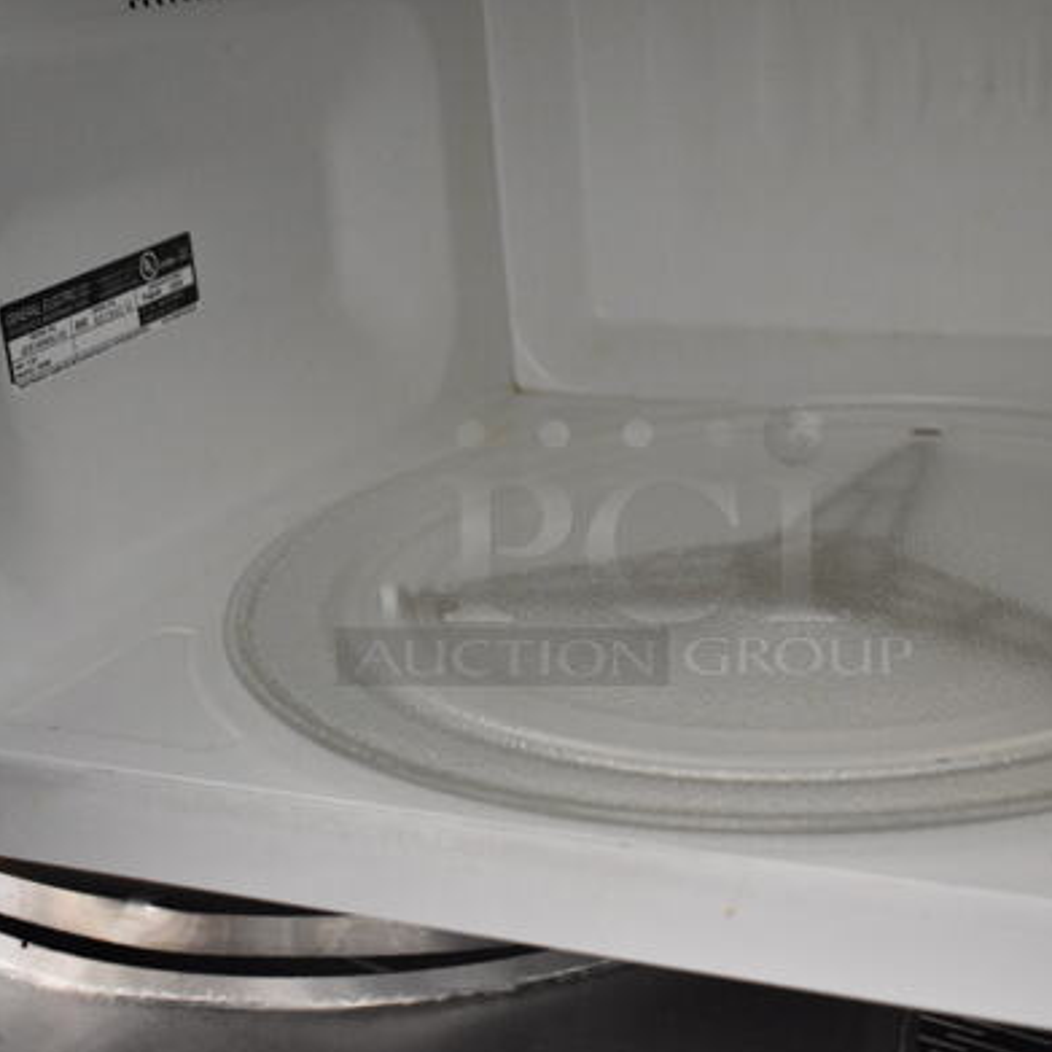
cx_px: 638
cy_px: 543
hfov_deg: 29.6
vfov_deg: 29.7
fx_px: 1983
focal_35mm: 58
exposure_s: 1/50
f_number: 4.2
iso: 2500
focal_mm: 29
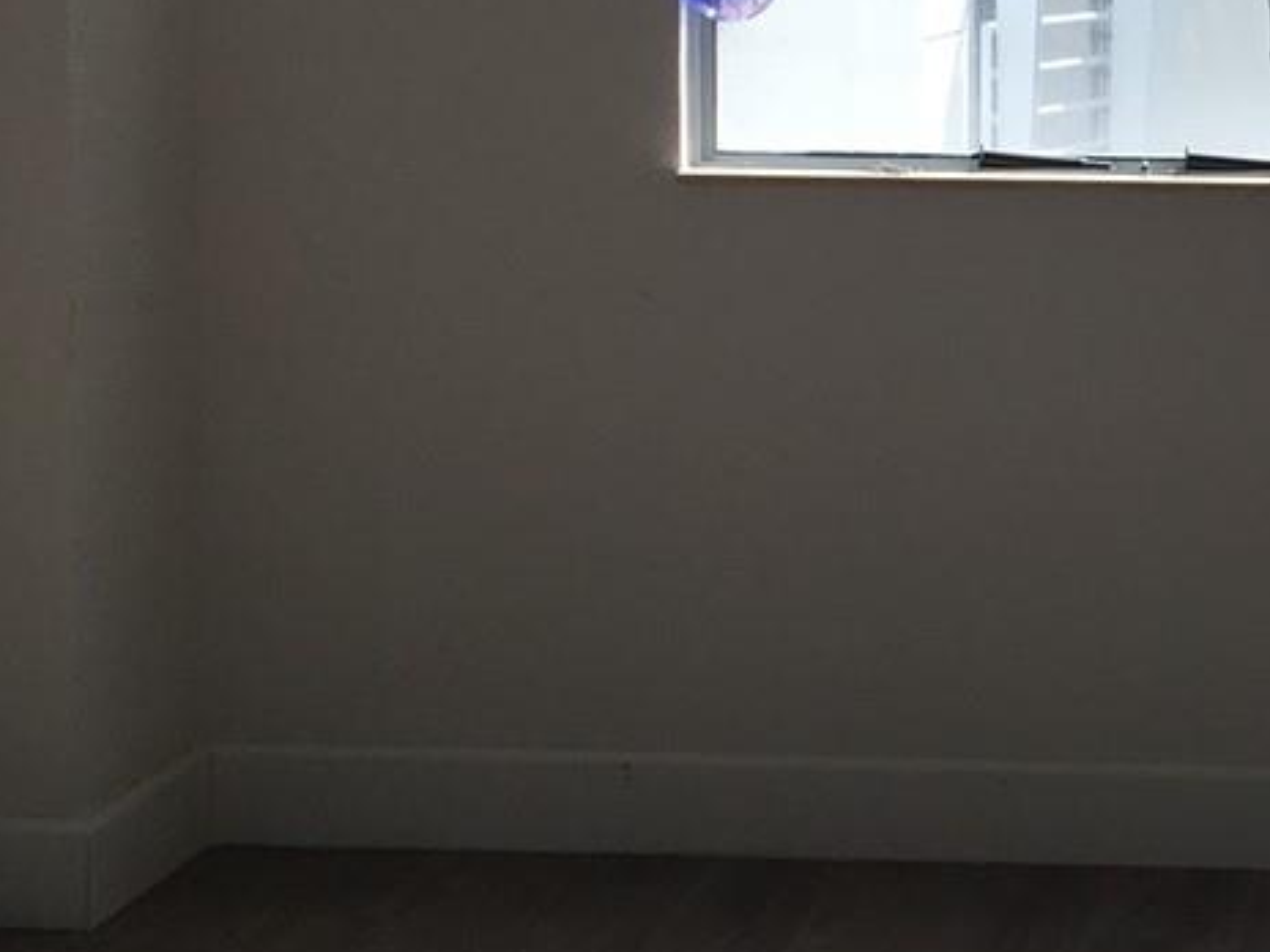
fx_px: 3669
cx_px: 1161
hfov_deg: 19.3
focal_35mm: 100
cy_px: 140
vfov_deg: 14.7
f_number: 2.2
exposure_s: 1/308
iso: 25
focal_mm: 4.15
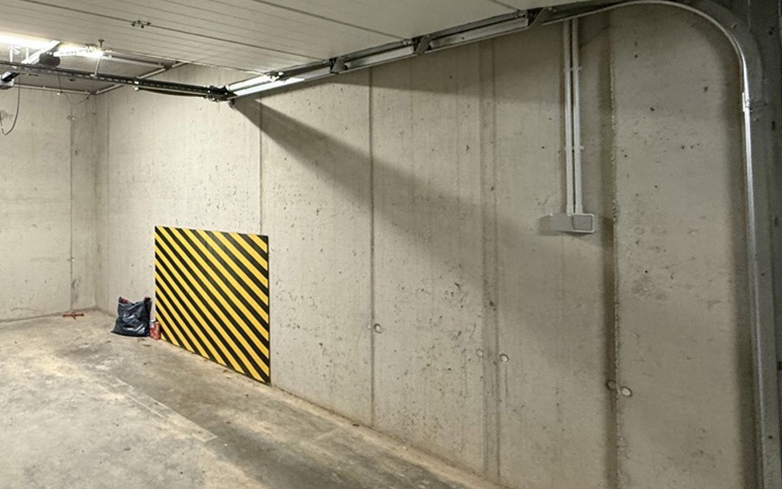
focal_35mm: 25
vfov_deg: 48.8
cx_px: 190
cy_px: 180
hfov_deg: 67.6
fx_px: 533
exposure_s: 1/50
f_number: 2.2
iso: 400
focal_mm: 2.22
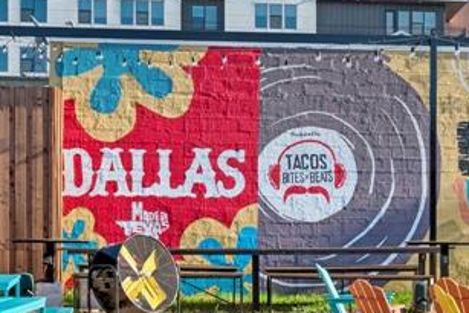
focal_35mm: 100
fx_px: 1303
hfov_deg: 19.7
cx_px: 489
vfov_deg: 13.7
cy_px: 173
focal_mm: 30
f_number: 10
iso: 400
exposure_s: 1/640
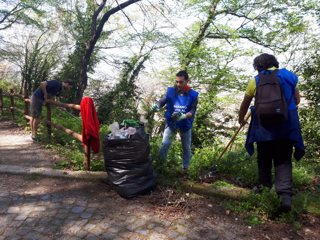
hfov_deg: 65.3
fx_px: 250
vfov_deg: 51.4
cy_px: 120
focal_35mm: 27
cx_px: 160
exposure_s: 1/183
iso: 40
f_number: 1.9
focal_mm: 3.6
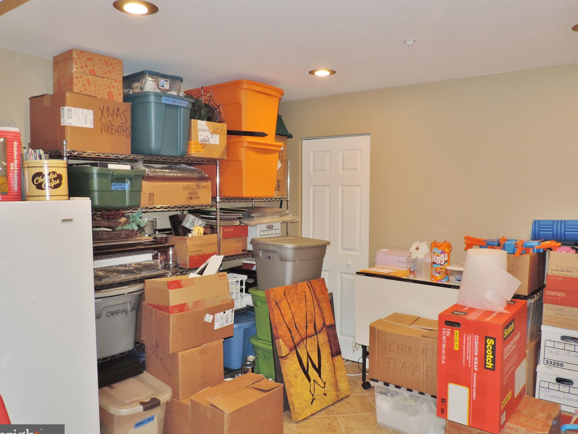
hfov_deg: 61.7
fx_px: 484
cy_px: 224
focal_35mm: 29
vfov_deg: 48.2
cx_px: 291
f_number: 3.1
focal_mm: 4.9
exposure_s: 1/30
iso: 200
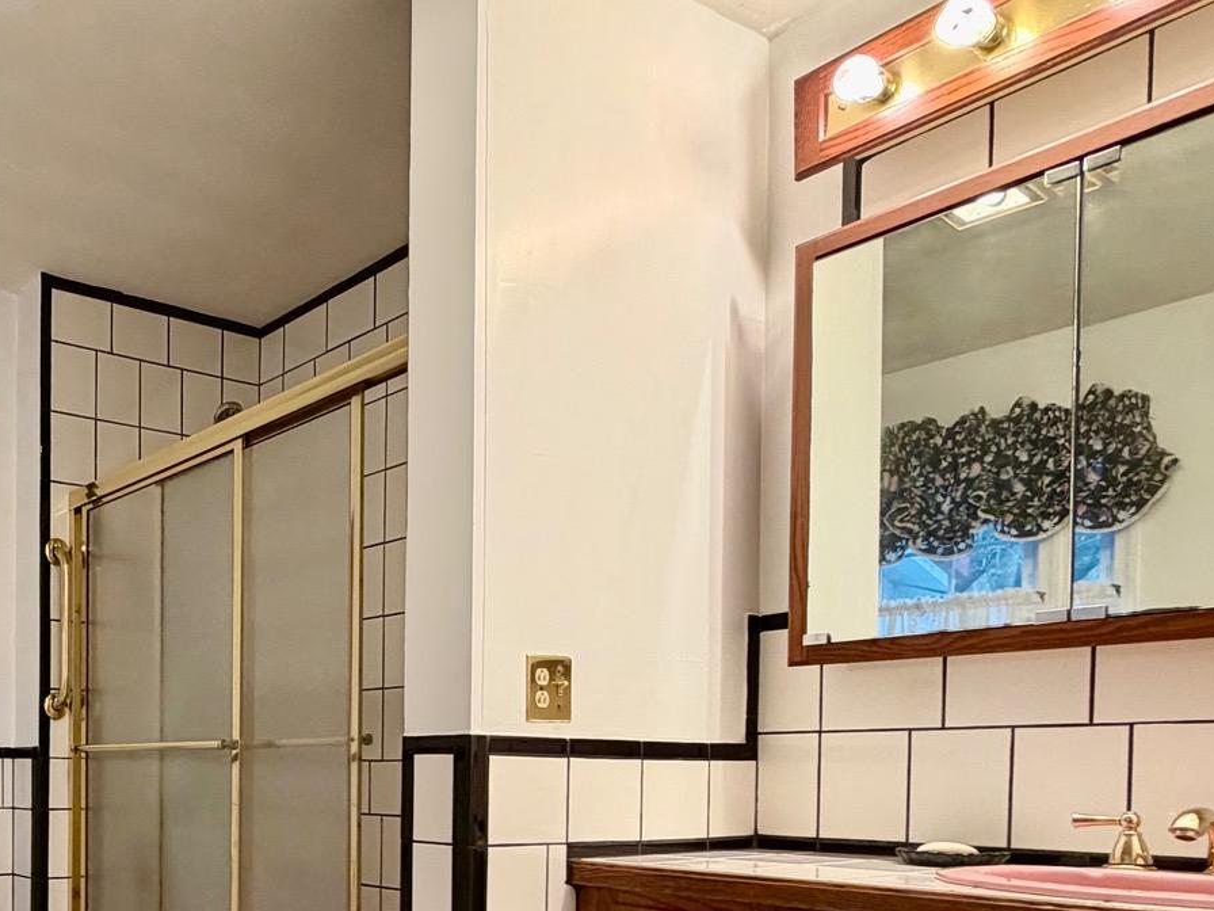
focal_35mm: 32
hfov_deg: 50.3
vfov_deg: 41.1
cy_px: 803
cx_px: 115
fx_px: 1122
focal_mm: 2.22
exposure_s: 1/60
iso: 200
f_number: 2.2
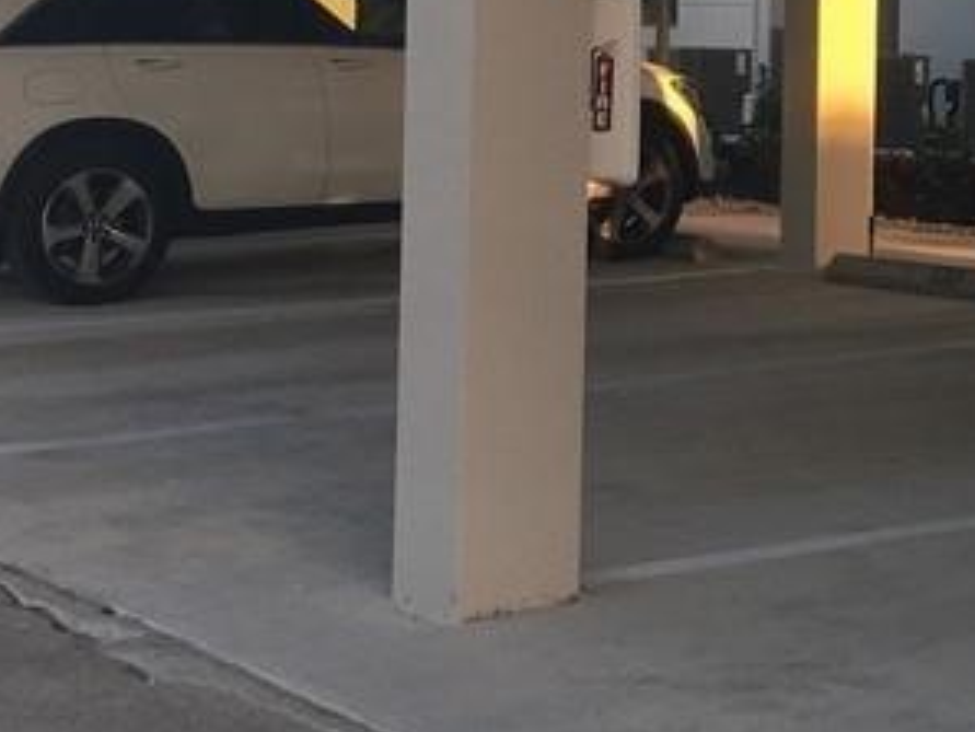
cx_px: 968
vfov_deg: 14.5
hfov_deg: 19.1
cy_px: -46
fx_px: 2818
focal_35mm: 100
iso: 25
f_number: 2.2
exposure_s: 1/230
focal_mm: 4.15
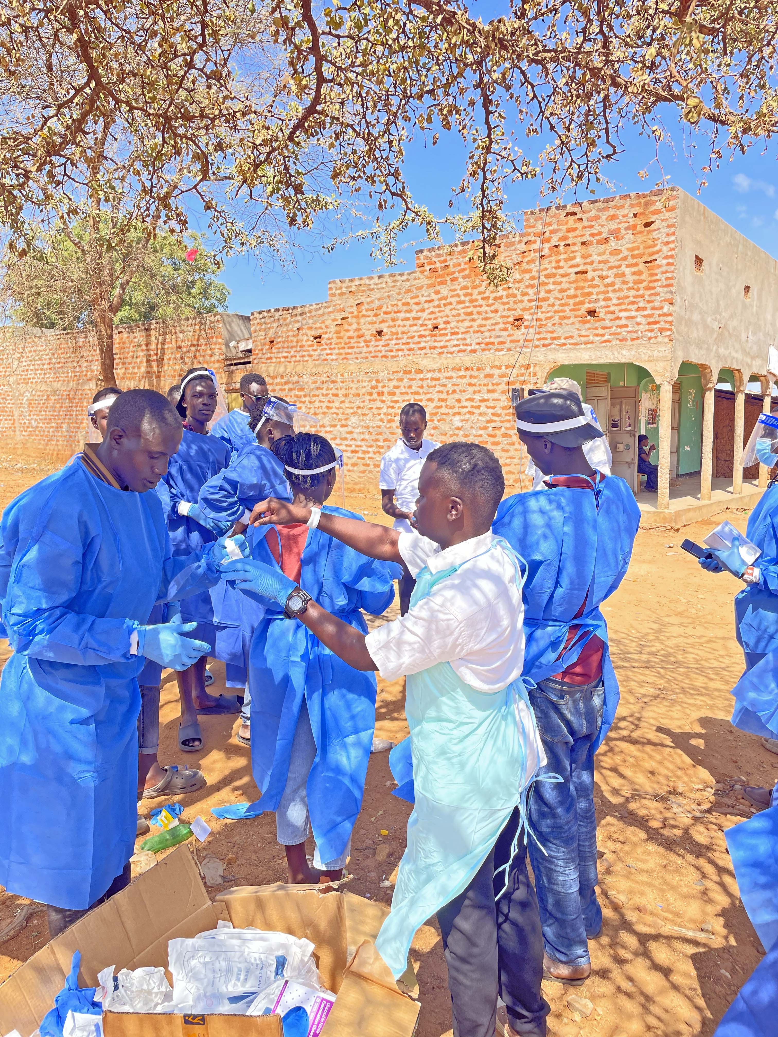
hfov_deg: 53.1
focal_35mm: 26
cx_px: 389
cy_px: 518
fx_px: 779
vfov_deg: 67.3
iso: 50
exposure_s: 1/842
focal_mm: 4.2
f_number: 1.6
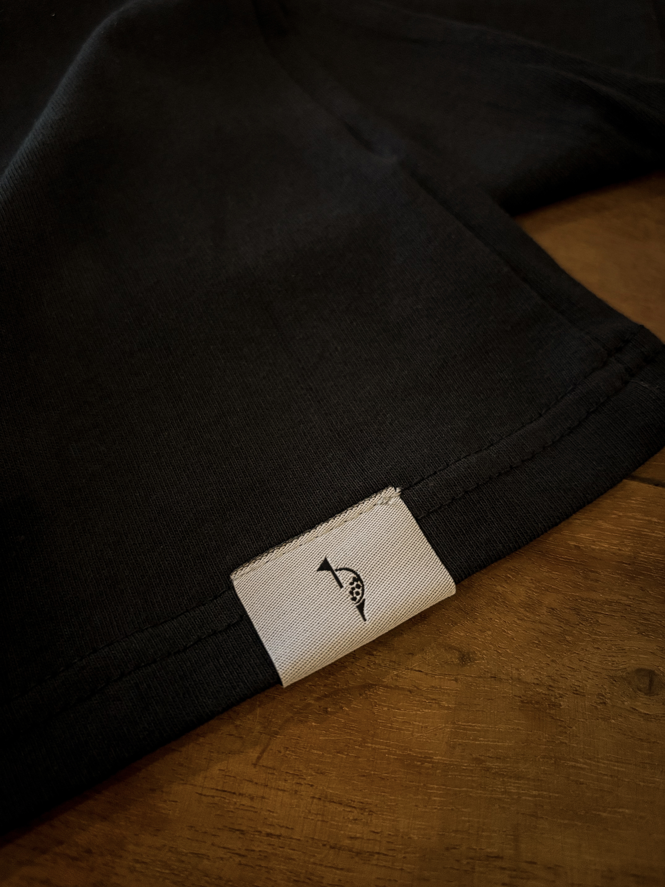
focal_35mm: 26
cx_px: 332
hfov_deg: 53.1
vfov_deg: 67.3
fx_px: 666
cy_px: 444
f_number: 1.6
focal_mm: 5.96
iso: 1000
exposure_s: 1/17
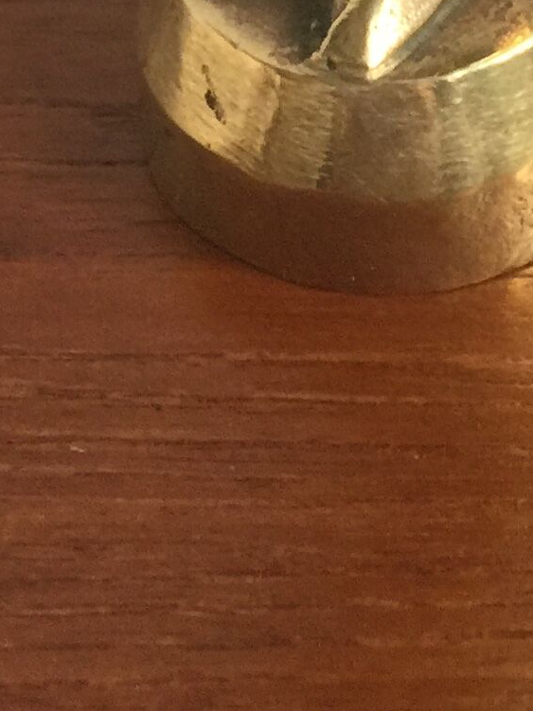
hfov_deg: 11.7
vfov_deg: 13.0
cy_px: -827
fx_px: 2588
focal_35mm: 126
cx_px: 400
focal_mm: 4.15
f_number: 2.2
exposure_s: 1/17
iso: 50
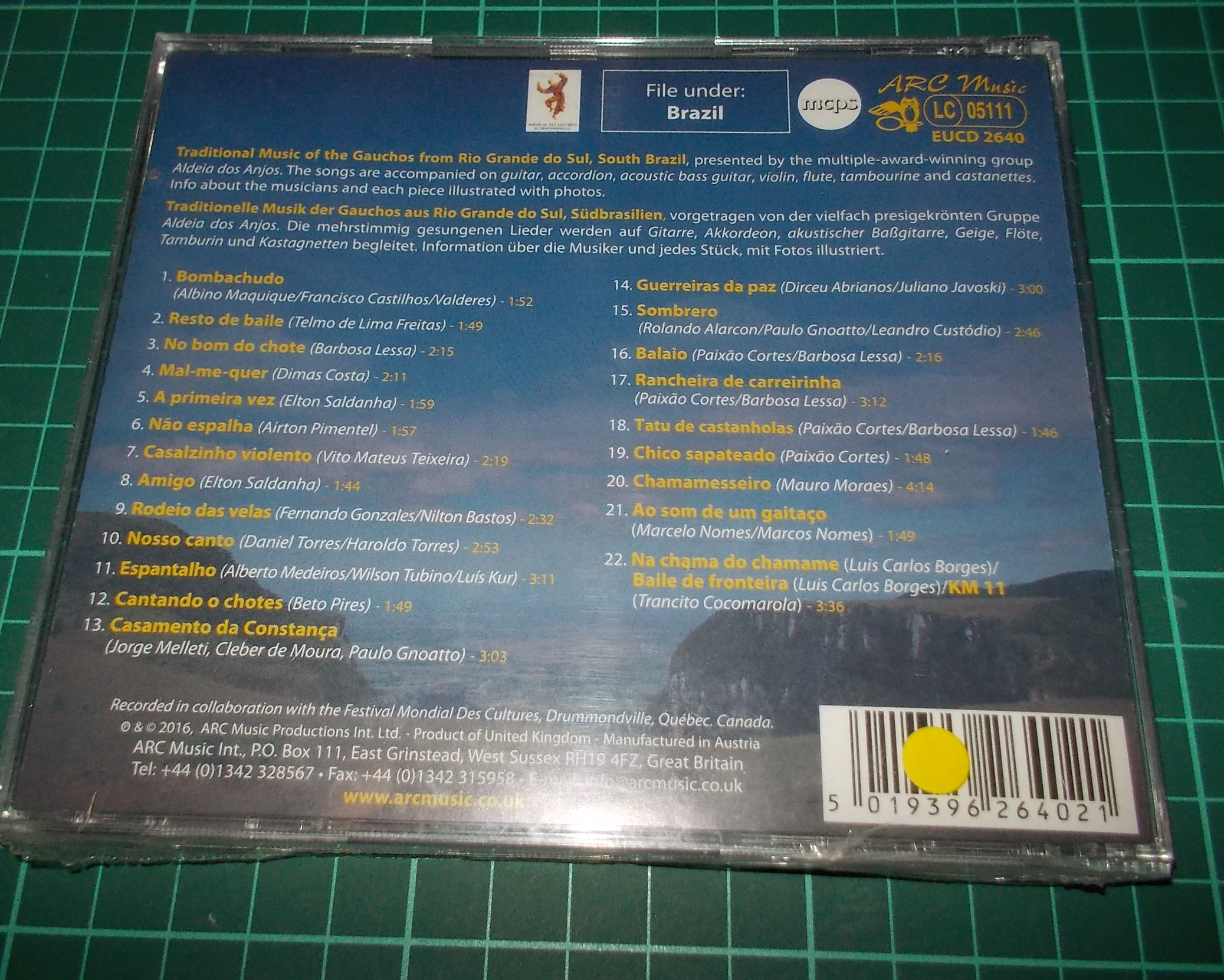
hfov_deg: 57.2
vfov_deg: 47.1
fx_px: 1123
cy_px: 485
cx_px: 592
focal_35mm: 31
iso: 200
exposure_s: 1/30
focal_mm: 4.1
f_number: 3.3
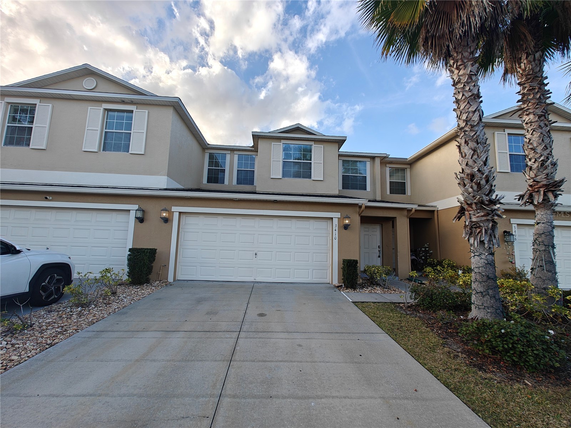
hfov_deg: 102.1
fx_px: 231
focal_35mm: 14
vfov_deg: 85.7
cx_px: 286
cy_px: 214
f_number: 2.2
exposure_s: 1/585
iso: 64
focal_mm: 2.62
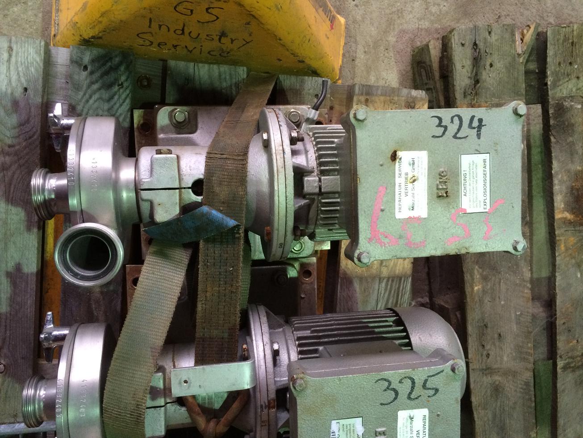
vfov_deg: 48.2
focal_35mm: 29
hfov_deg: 61.7
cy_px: 219
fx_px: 489
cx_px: 292
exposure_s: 1/30
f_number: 2.2
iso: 200
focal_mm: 4.15
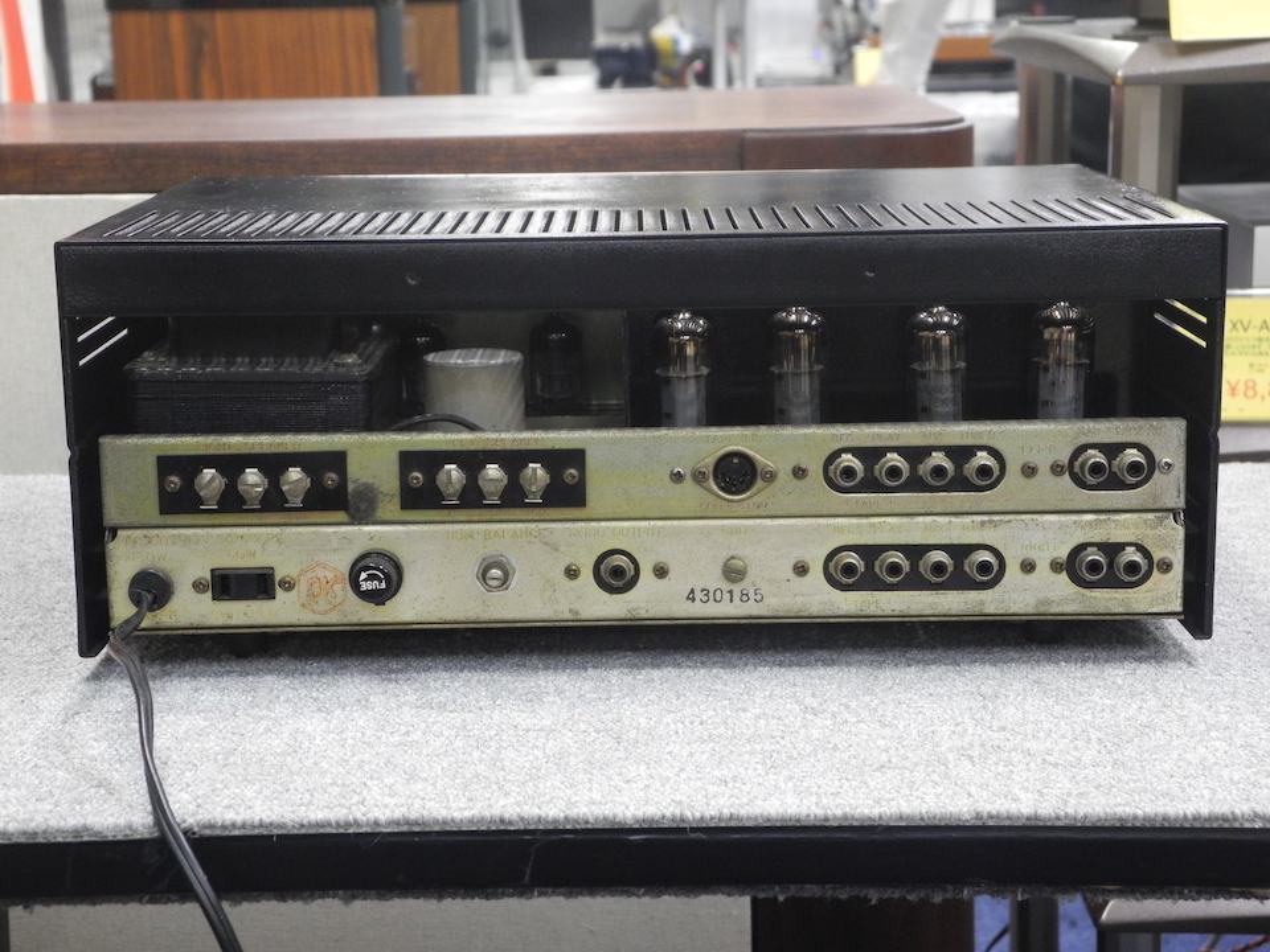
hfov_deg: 28.6
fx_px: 2495
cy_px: 476
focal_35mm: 68
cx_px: 635
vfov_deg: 21.6
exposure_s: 1/18
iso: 400
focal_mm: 14.5
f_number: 4
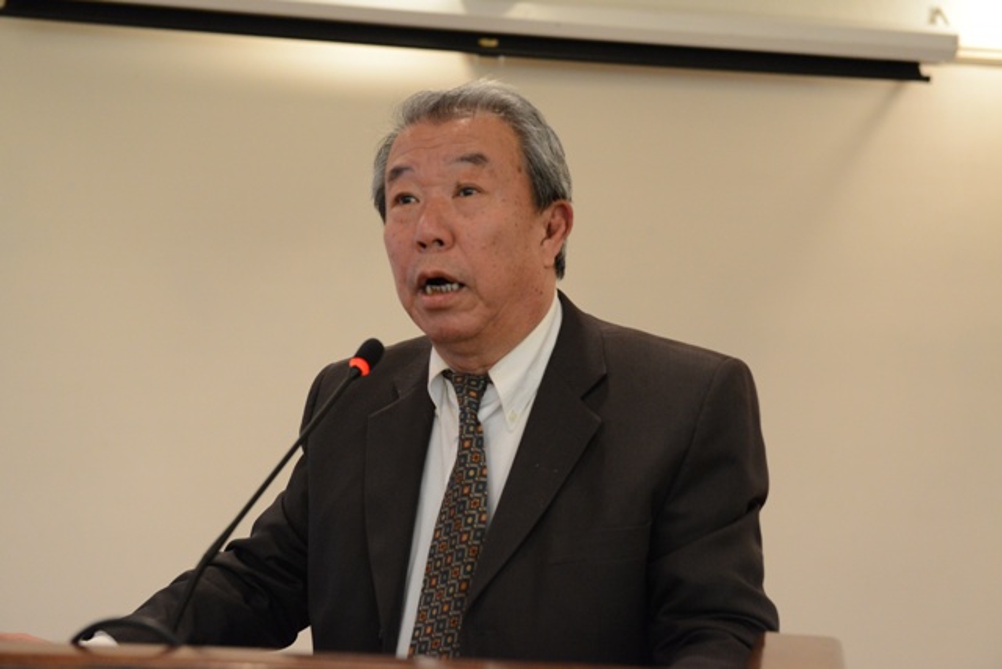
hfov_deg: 34.5
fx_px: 1615
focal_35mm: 58
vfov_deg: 23.4
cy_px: 334
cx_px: 501
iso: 4500
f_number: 4.5
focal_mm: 58
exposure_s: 1/60
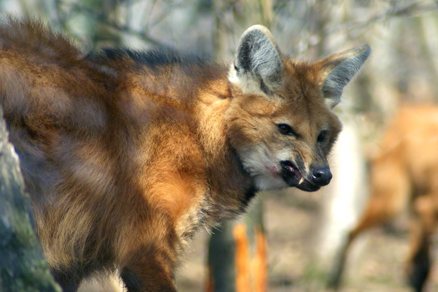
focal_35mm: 450
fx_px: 5475
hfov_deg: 4.6
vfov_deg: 3.1
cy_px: 146
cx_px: 219
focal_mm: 300
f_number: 5.6
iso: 250
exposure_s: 1/500
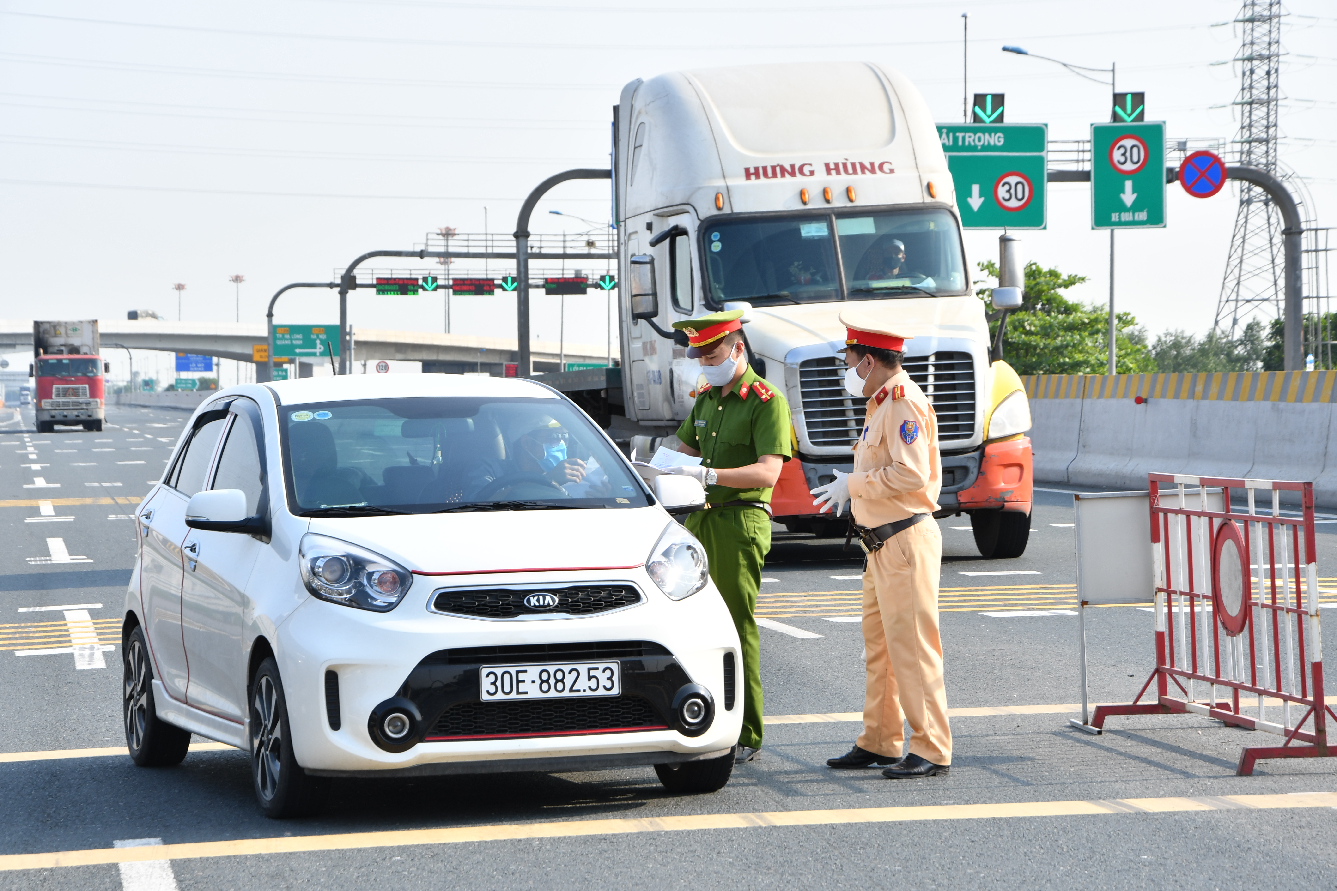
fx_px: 4456
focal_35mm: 120
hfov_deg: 17.1
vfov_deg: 11.4
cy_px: 446
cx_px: 668
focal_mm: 80
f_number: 11
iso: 200
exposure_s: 1/200
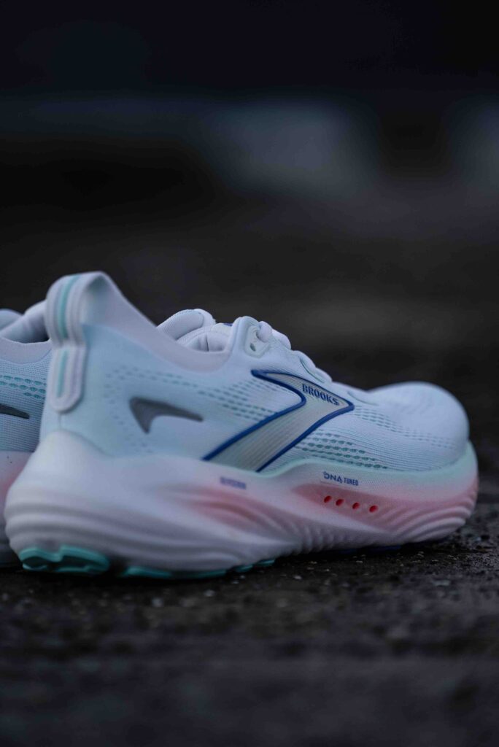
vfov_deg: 12.2
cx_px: 250
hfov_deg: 8.1
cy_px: 374
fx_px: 3509
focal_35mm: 169
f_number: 4
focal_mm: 169
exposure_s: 1/320
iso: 320
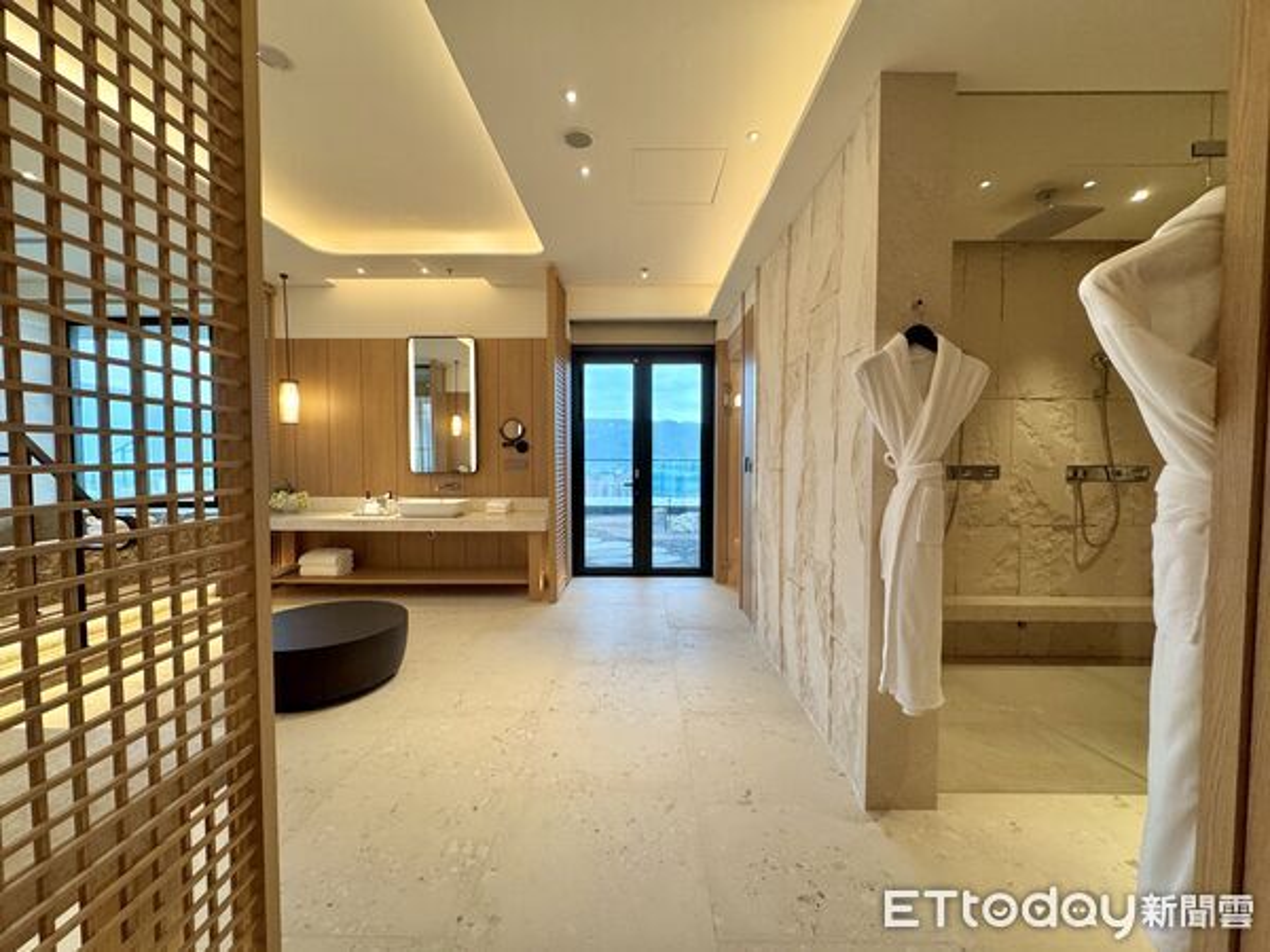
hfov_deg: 102.1
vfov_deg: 85.7
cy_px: 476
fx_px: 514
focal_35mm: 14
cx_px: 635
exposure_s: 1/120
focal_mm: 2.22
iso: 250
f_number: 2.2
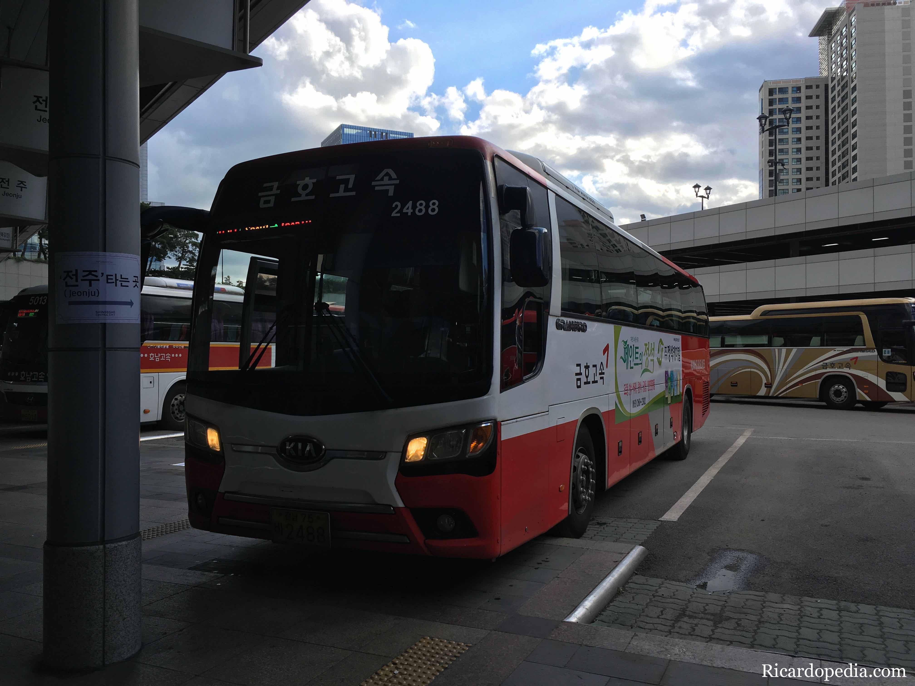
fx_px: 767
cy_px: 343
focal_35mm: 29
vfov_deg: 48.2
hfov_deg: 61.7
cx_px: 458
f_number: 2.2
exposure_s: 1/845
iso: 25
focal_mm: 4.15
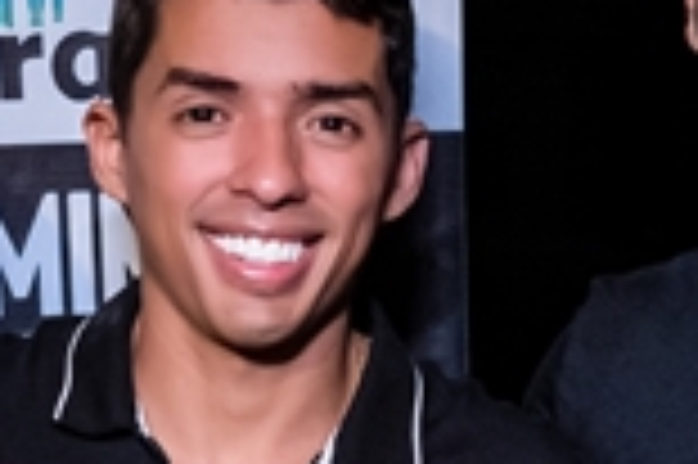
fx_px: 3331
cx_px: 290
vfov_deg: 7.8
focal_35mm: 172
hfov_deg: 12.0
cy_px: 707
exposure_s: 1/400
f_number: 2.8
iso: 2500
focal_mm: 24
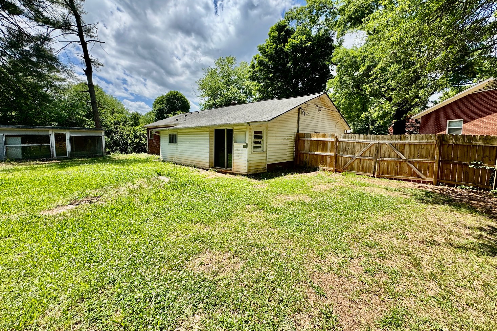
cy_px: 160
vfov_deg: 77.3
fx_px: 207
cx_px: 251
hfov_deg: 100.4
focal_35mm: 15
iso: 50
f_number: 2.2
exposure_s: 1/1034
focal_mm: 2.22
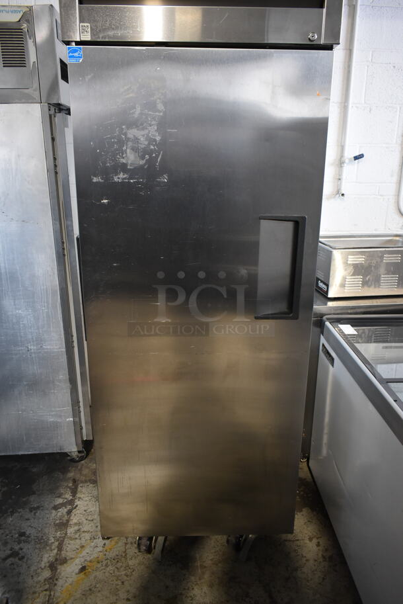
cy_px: 302
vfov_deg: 67.3
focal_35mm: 27
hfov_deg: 48.0
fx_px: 453
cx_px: 202
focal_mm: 18
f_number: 3.5
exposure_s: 1/30
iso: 1250
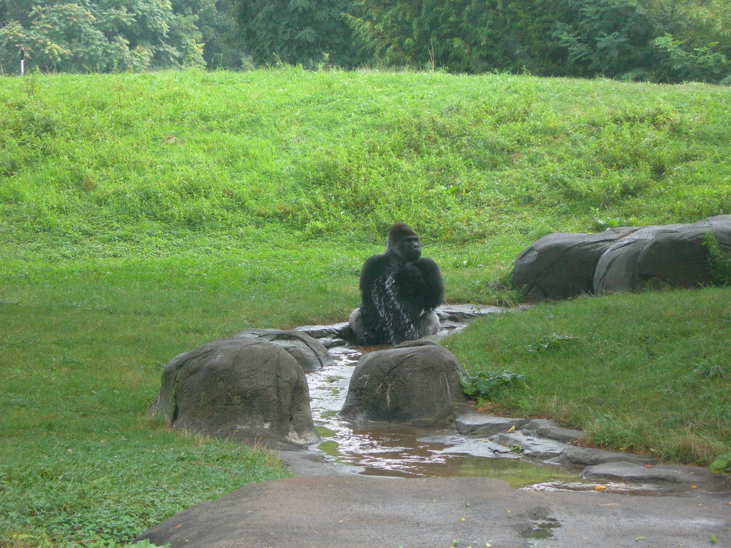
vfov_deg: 13.0
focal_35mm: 114
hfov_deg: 17.3
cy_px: 274
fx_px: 2407
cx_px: 366
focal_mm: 23.4
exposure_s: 1/87.1
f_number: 4.9
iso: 200
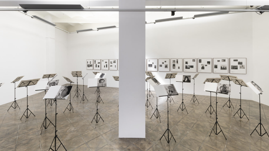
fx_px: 107
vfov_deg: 70.3
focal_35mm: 15
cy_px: 68
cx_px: 132
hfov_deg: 103.0
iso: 64
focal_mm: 14
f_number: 16
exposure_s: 1.6
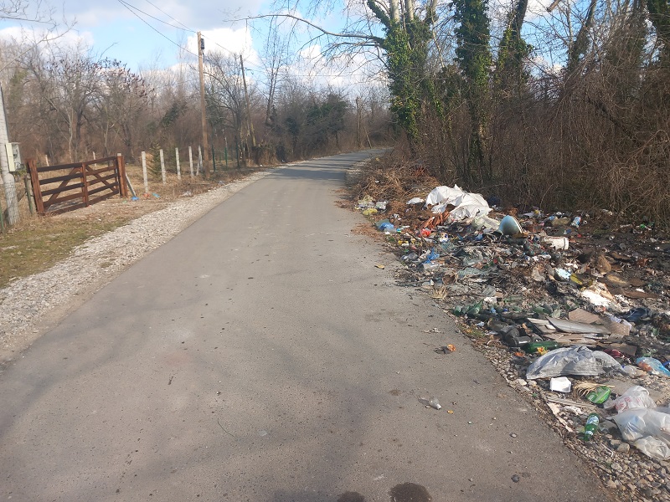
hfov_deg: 65.3
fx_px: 523
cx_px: 335
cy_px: 251
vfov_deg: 51.4
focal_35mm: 27
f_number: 1.8
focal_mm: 4
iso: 20
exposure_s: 1/256
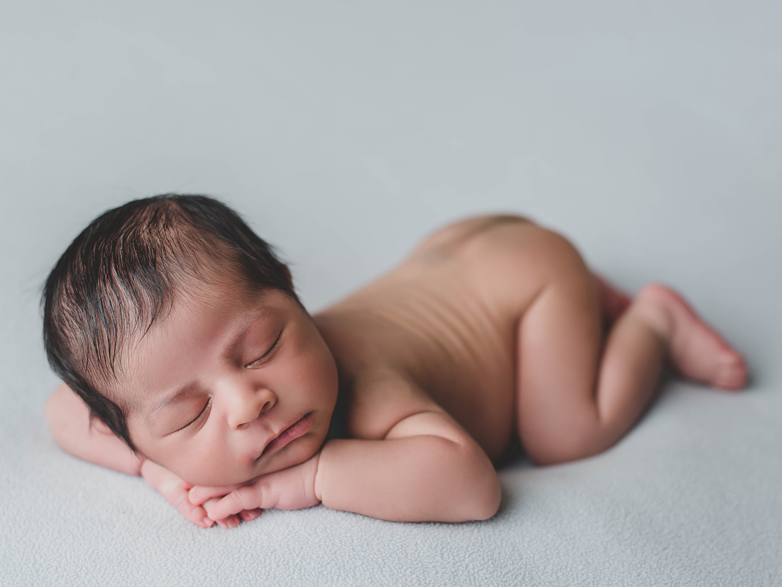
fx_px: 1243
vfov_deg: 26.6
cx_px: 359
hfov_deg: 34.9
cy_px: 291
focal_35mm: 55
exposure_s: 1/160
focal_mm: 50
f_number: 2.5
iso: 100
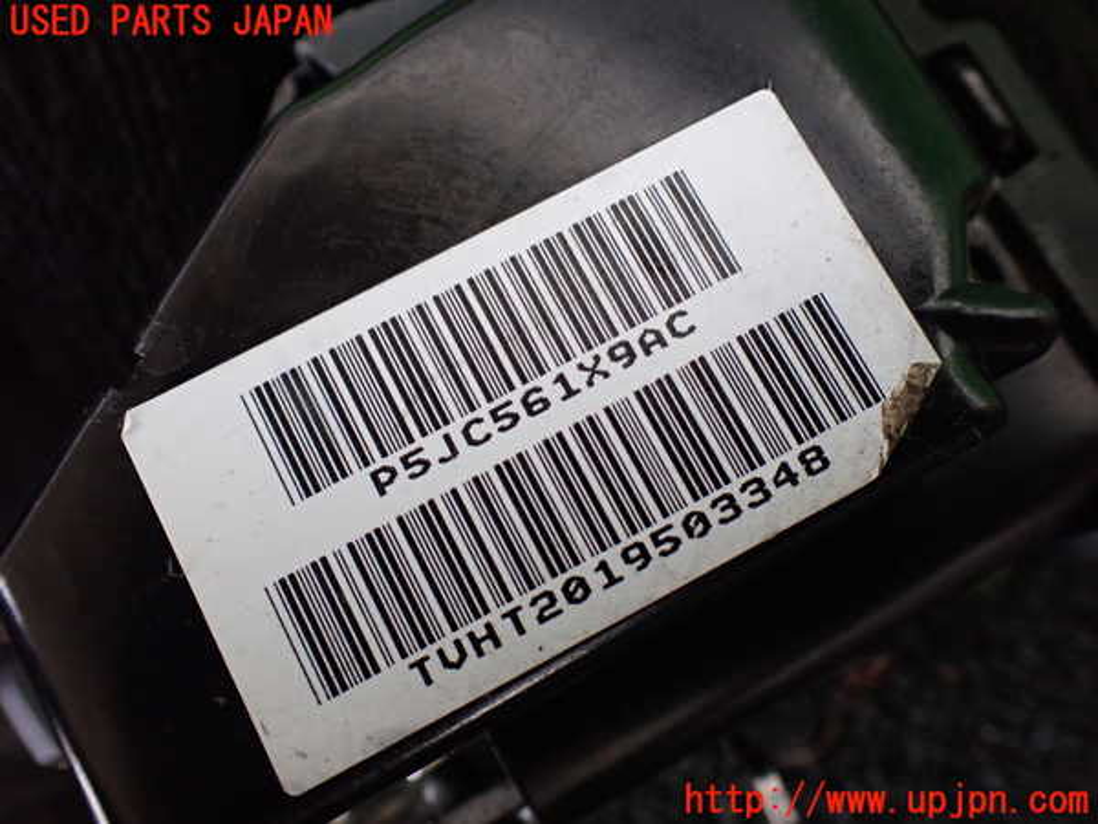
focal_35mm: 30
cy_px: 412
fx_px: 952
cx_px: 549
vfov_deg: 46.8
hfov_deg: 60.0
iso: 400
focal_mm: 5.4
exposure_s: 1/125
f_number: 2.3
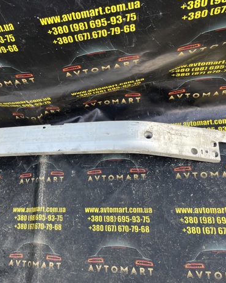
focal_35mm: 35
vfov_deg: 51.5
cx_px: 54
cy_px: 141
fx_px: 293
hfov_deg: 40.9
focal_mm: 4.2
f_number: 1.6
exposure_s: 1/121
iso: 80
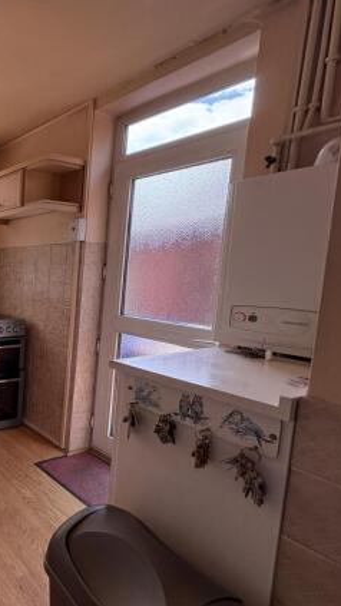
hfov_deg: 38.8
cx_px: -71
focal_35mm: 21
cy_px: 302
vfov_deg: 83.8
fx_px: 337
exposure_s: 1/149
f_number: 2.2
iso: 50
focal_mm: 2.22
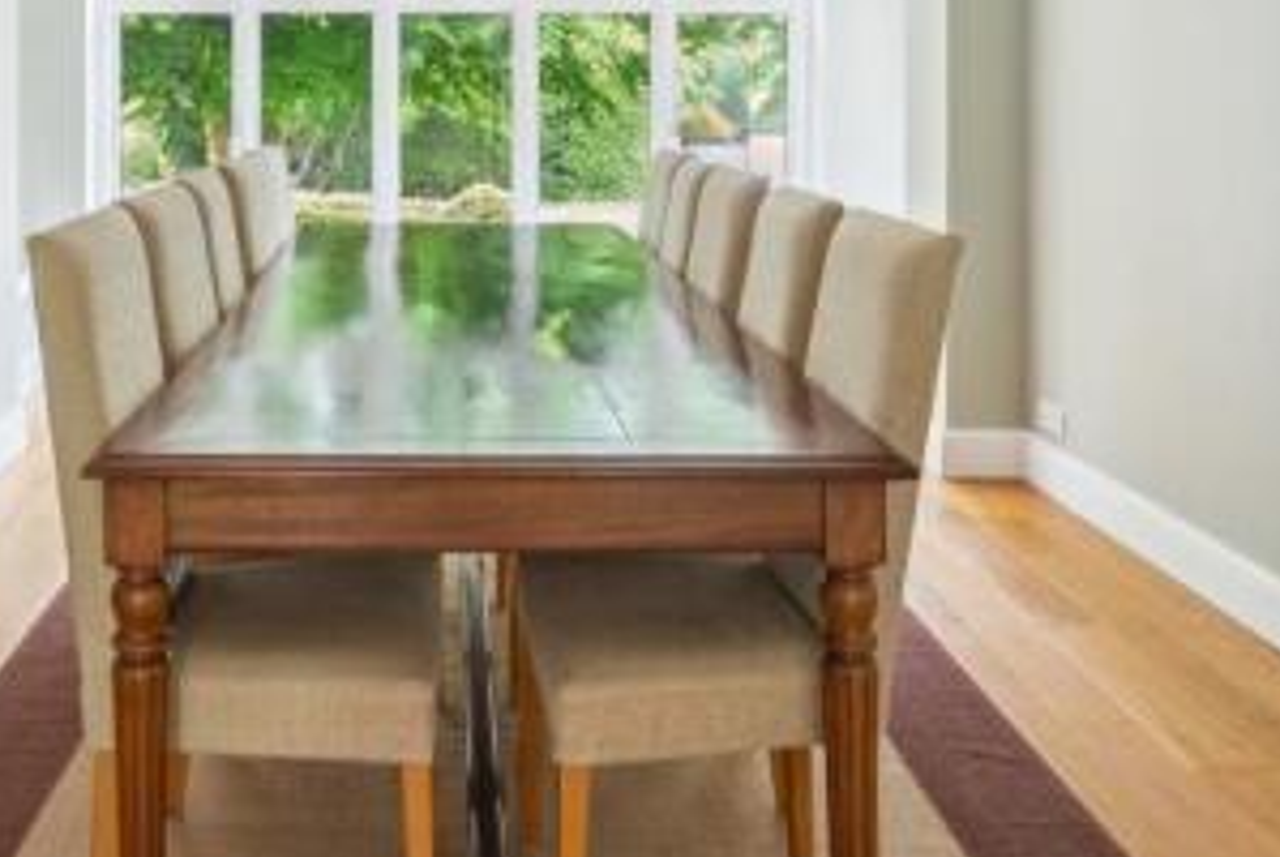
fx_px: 1246
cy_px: 79
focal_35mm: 35
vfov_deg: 35.6
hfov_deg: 53.6
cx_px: 462
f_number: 4
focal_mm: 16
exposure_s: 1/1.67
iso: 640
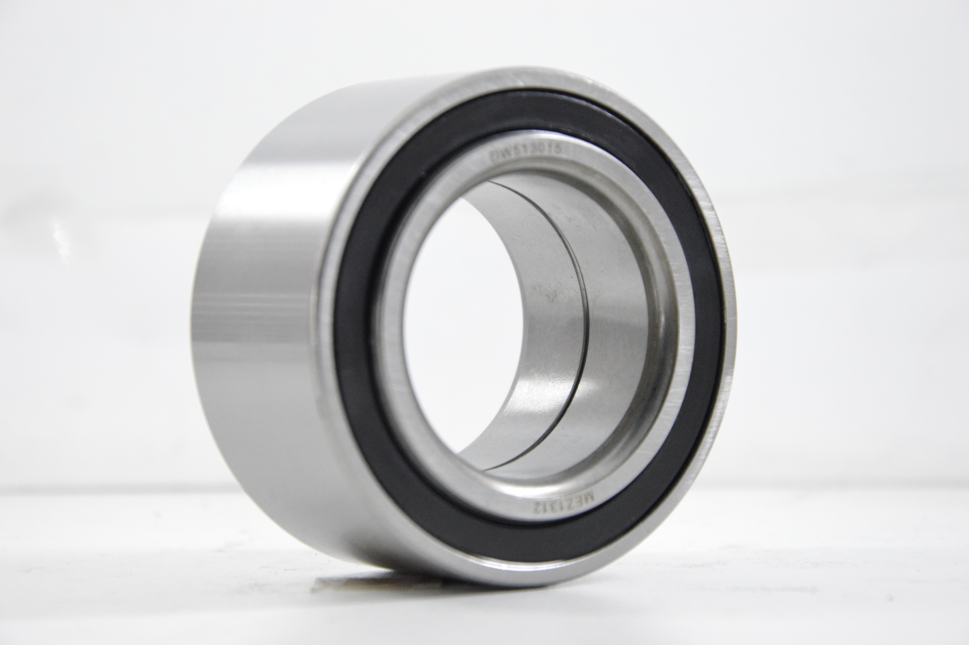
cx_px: 484
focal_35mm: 128
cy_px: 322
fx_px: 3429
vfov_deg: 10.7
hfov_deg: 16.1
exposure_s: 1/100
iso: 3200
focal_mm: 85
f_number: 7.1
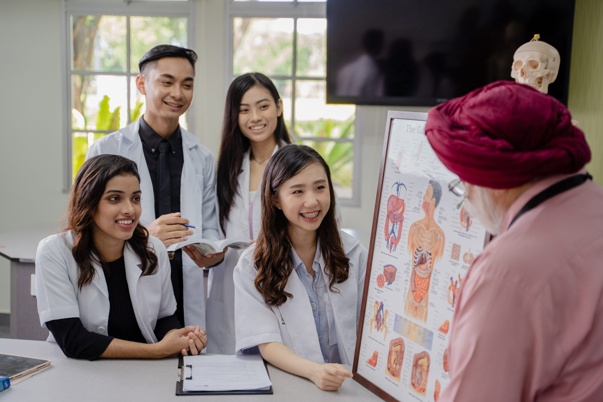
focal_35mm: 56
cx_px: 302
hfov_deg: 35.6
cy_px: 201
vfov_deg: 24.2
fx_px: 938
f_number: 2.8
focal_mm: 56
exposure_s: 1/200
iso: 500
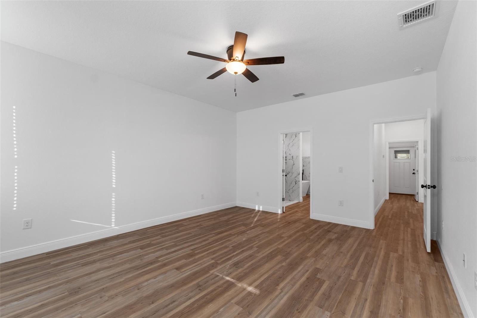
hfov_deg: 100.4
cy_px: 159
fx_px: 199
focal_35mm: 15
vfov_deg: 77.3
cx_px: 238
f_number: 8
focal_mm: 10
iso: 100
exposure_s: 1/4
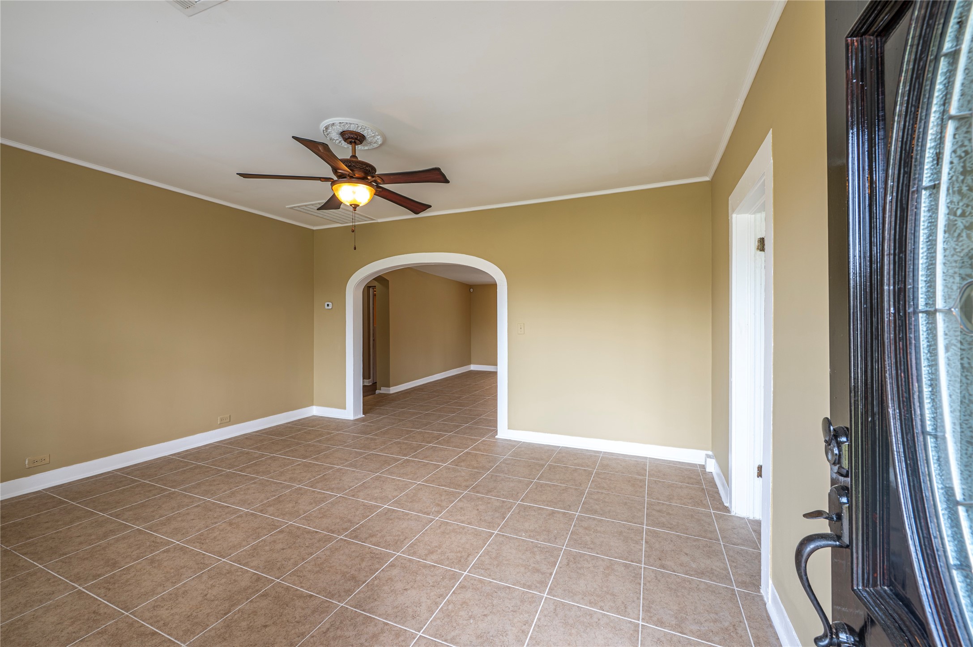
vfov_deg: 81.1
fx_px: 378
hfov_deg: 104.3
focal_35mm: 14
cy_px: 324
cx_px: 486
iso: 100
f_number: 9
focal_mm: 14
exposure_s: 1/5
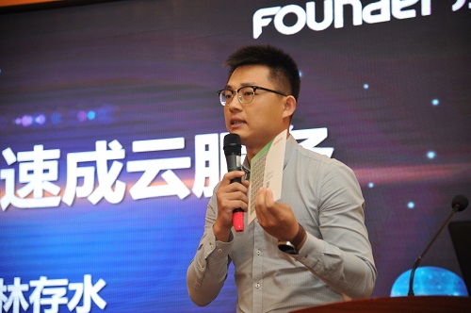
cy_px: 156
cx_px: 236
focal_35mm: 85
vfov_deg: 16.0
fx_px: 1111
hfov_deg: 23.9
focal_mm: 85
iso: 1250
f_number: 4
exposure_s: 1/200
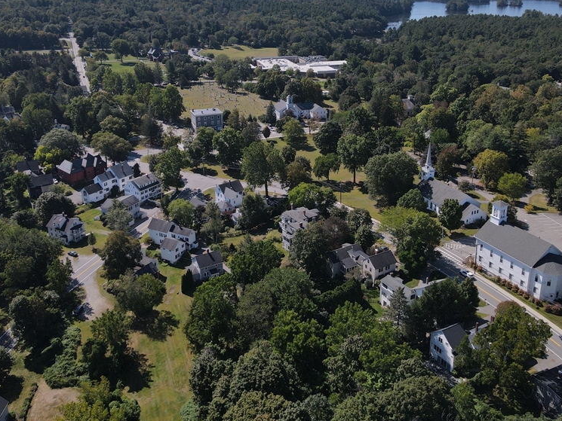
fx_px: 536
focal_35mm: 33
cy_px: 142
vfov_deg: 42.4
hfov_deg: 55.3
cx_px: 285
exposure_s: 1/1250
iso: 100
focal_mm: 4.5
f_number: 2.8
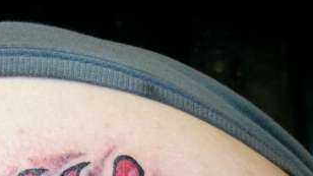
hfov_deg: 29.4
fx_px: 564
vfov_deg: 16.8
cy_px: 226
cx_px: 17
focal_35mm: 68
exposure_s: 1/30
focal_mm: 5.7
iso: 160
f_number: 2.9
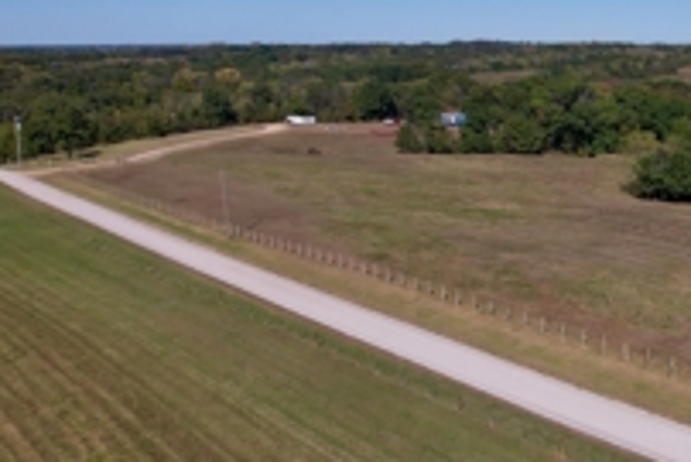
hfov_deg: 37.0
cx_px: 657
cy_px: 181
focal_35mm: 49
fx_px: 941
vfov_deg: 27.5
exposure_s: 1/100
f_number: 2.8
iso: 100
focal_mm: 8.38
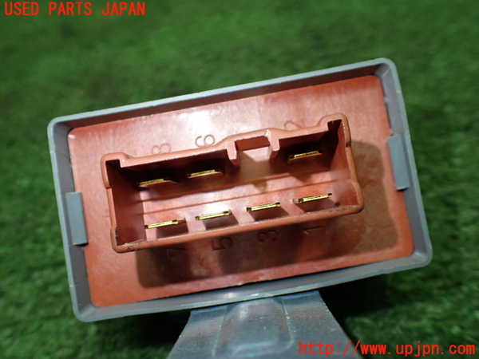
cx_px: 240
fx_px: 415
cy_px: 180
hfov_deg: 60.0
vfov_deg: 46.8
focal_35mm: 30
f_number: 2.3
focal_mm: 5.4
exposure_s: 1/125
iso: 320
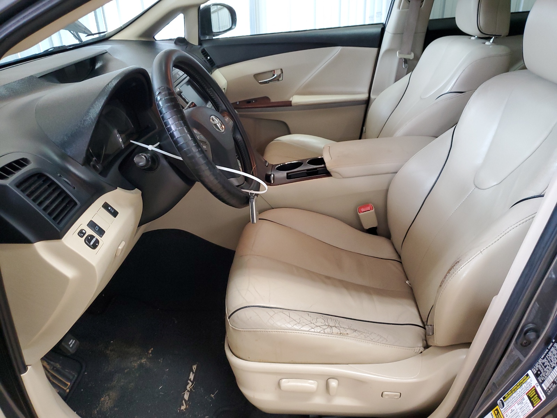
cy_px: 209
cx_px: 278
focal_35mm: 26
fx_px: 418
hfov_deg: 67.3
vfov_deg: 53.1
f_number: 1.5
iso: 196
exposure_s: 1/60.2
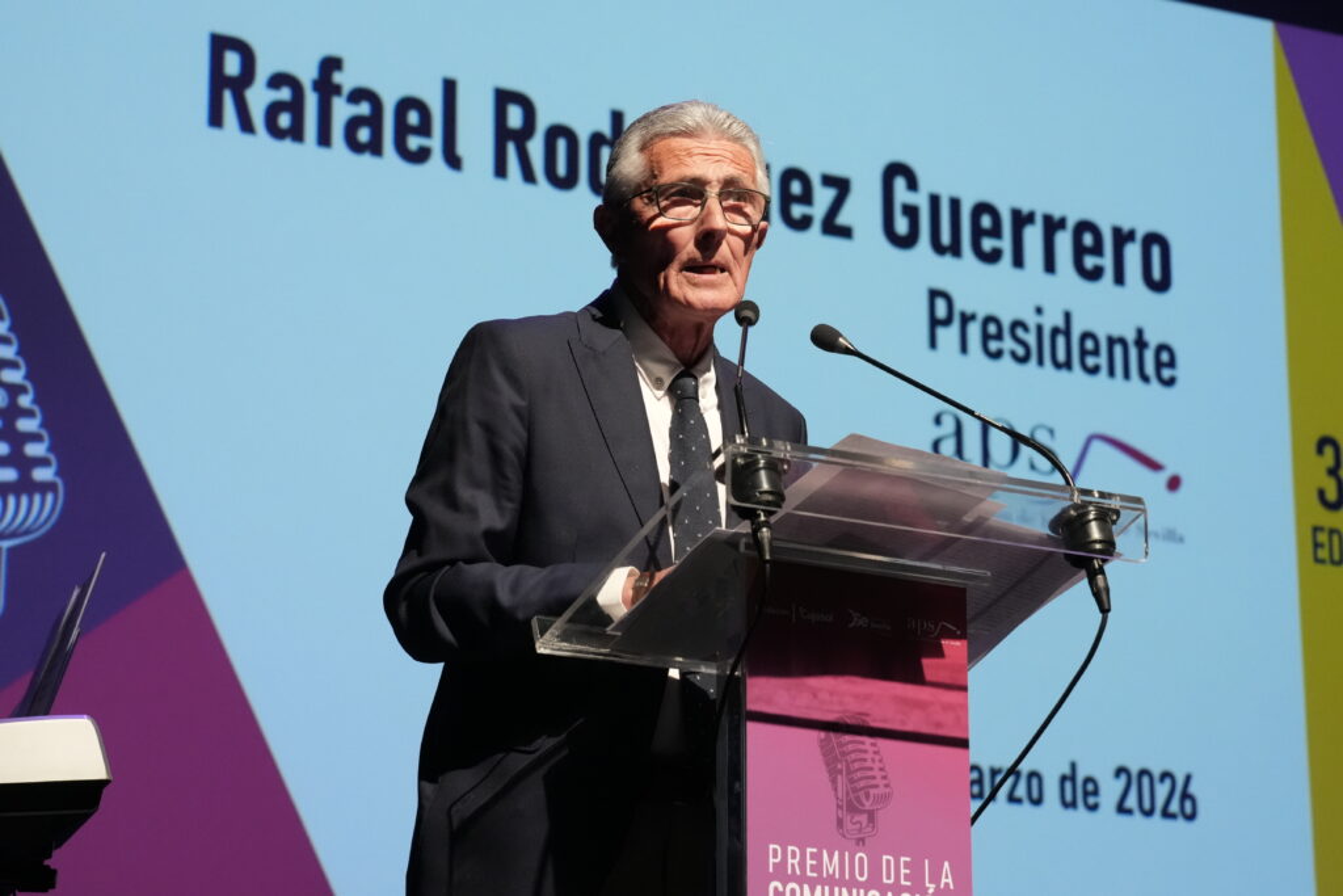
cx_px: 672
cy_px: 448
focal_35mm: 100
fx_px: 3731
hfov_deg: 20.4
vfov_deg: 13.7
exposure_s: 1/200
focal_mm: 67
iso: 3200
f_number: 5
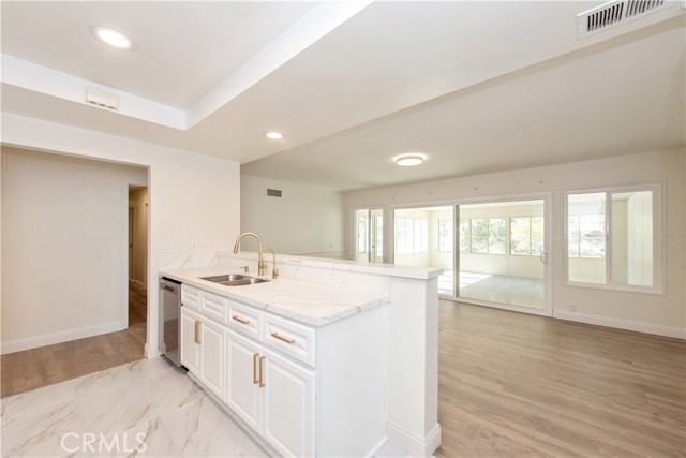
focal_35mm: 14
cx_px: 343
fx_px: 267
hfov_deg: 104.2
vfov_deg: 81.2
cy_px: 229
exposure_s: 1/125
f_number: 5.6
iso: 500
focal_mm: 14
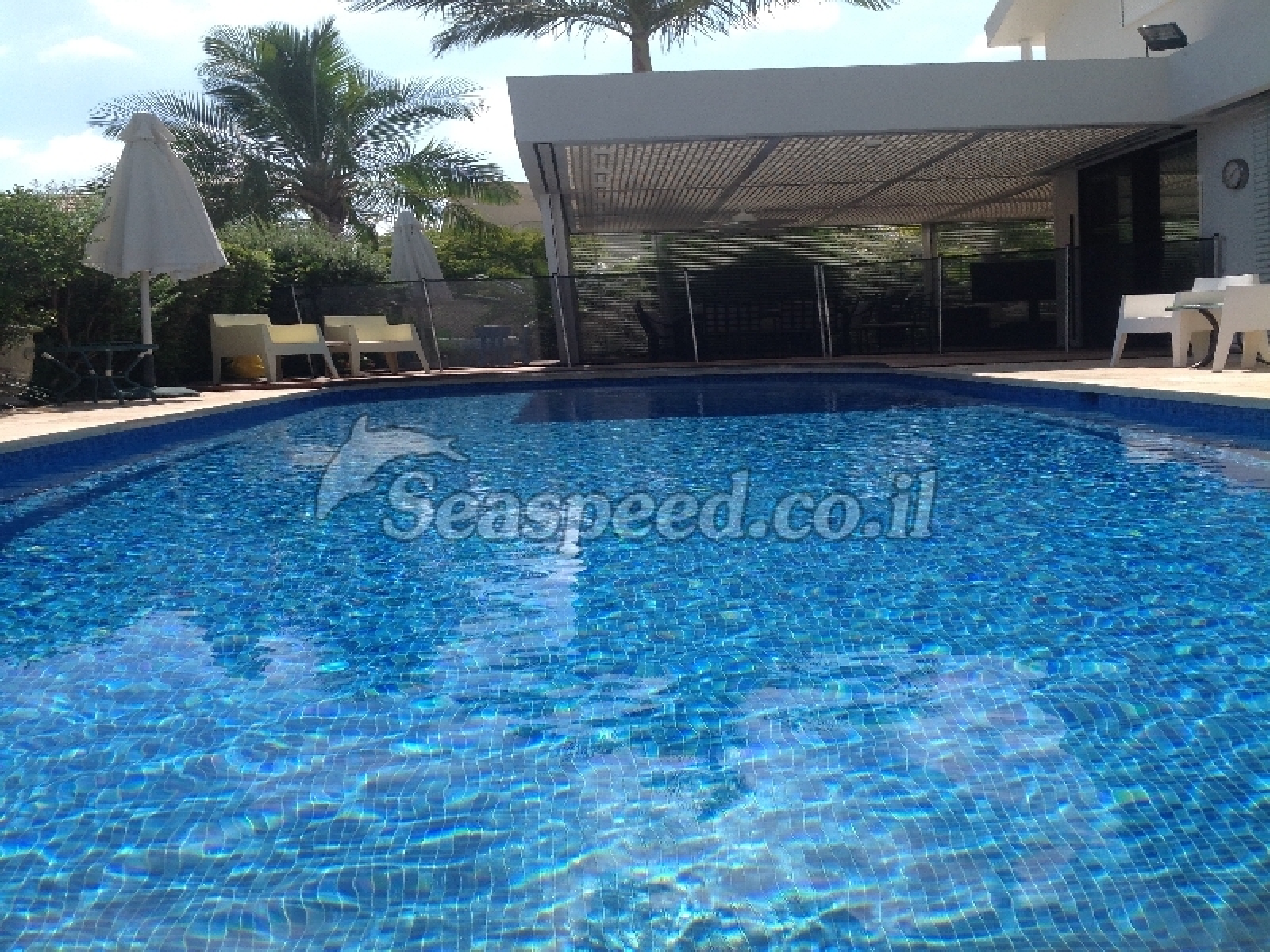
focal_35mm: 35
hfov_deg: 52.6
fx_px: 1284
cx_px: 635
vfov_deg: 40.7
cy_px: 476
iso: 50
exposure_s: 1/1890
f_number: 2.4
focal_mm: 4.28
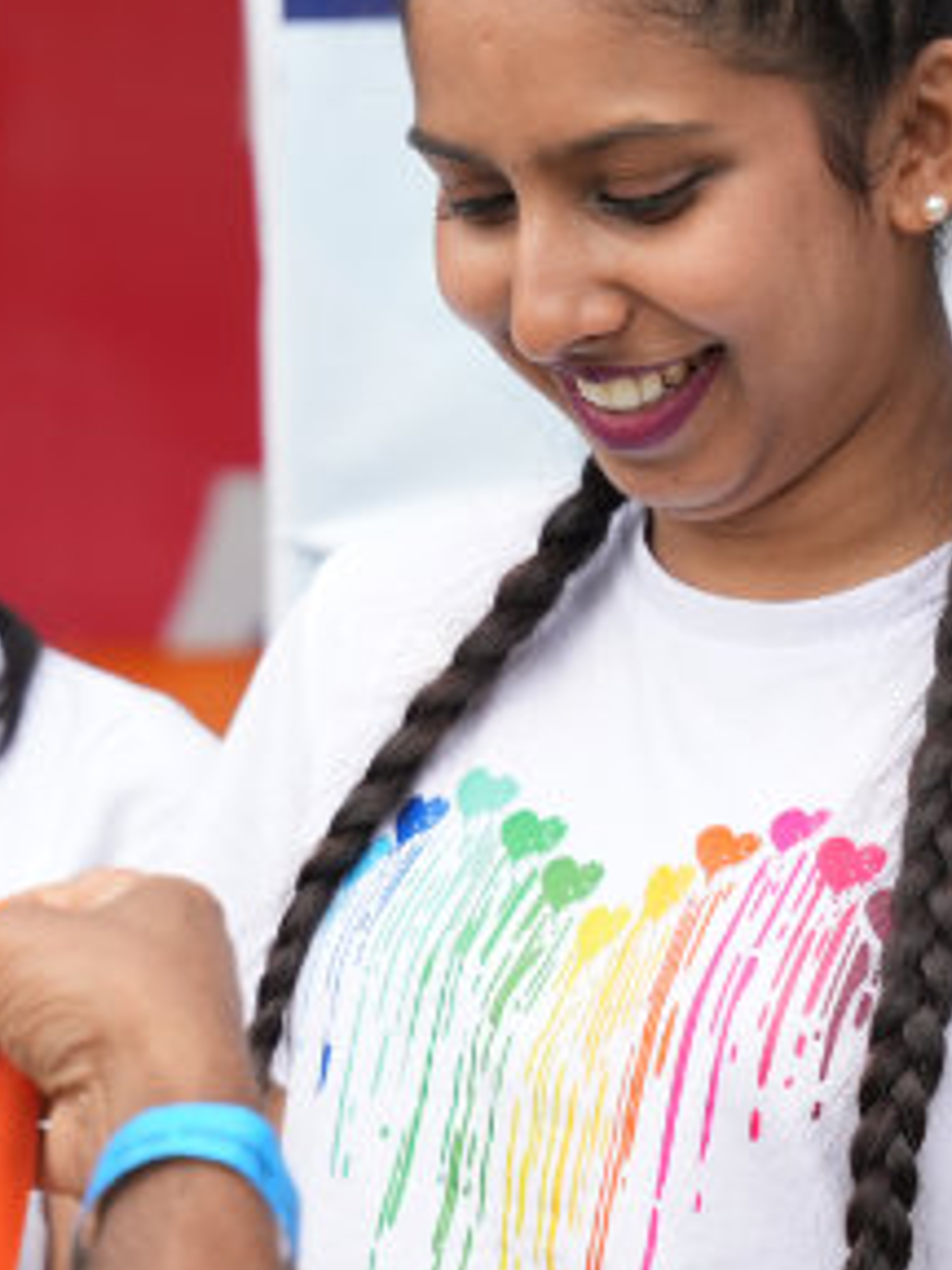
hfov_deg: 6.2
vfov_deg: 8.3
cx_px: 392
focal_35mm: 239
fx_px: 8764
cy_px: 562
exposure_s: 1/2000
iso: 250
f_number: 2.8
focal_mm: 70
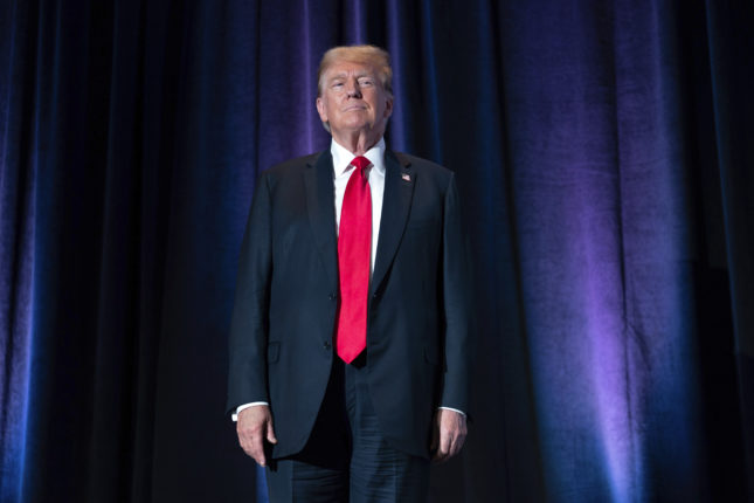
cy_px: 252
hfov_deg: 18.9
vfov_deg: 12.7
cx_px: 377
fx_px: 2262
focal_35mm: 108
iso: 800
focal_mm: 108
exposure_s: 1/125
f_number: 2.8
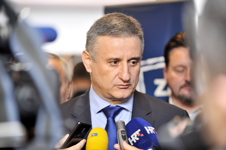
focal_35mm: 135
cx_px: 113
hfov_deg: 15.2
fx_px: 847
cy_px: 75
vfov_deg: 10.1
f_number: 2.8
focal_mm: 135
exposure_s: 1/125
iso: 800
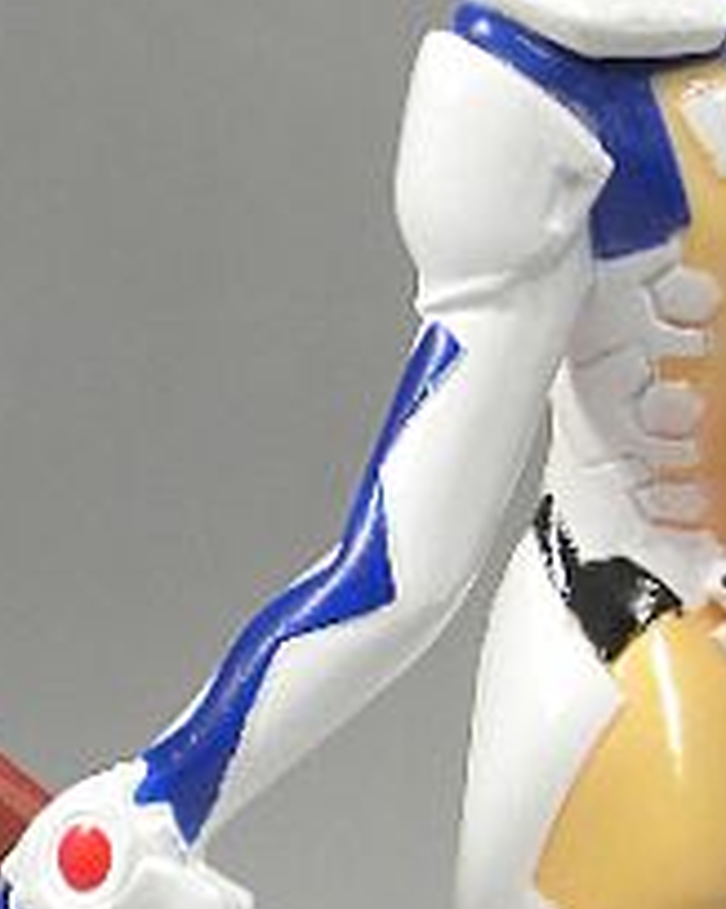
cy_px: 1116
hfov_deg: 9.3
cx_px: 744
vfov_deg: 11.4
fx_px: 4435
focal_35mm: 165
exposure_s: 1/50
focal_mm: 6.6
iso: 64
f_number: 3.5
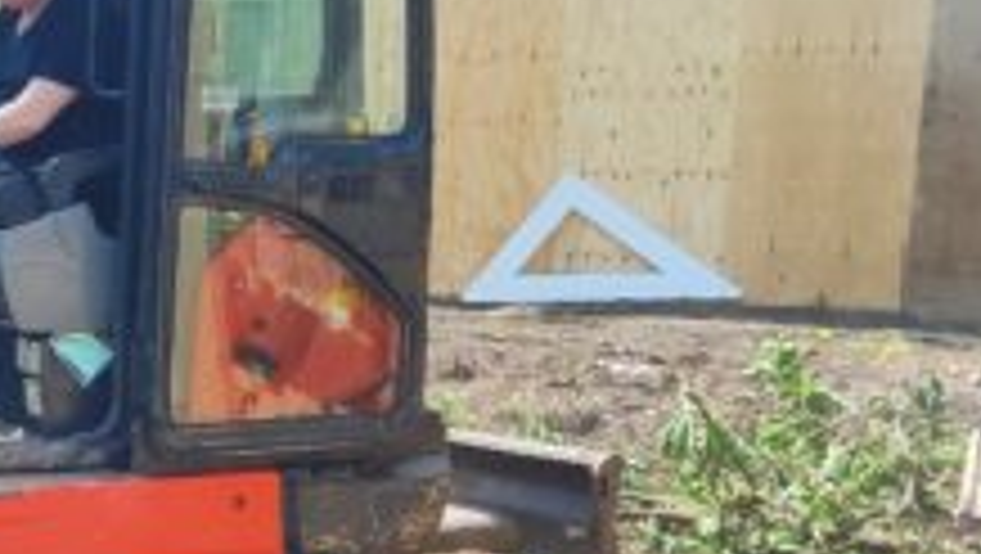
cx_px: -104
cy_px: 545
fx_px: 1796
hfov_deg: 27.8
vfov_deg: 17.2
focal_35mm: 69
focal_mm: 5.59
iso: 50
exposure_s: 1/349
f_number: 1.88
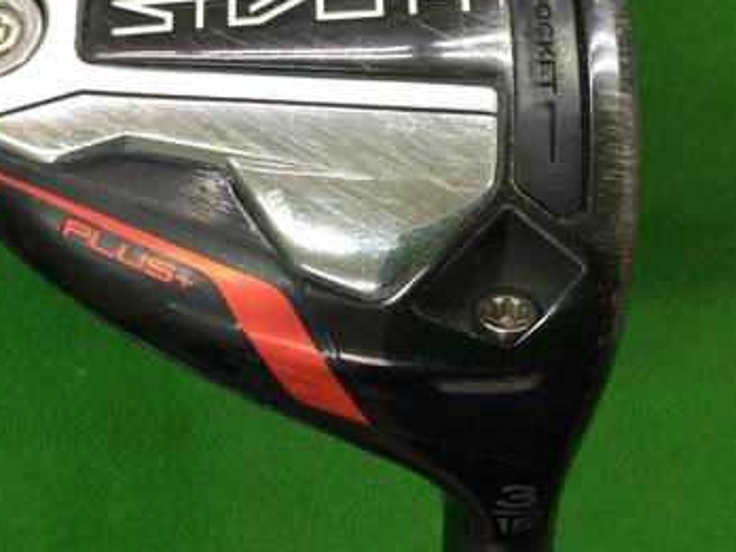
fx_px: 1212
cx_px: 277
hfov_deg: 33.6
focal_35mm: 57
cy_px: 146
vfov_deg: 25.4
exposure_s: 1/30
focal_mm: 3.3
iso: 80
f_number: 2.4
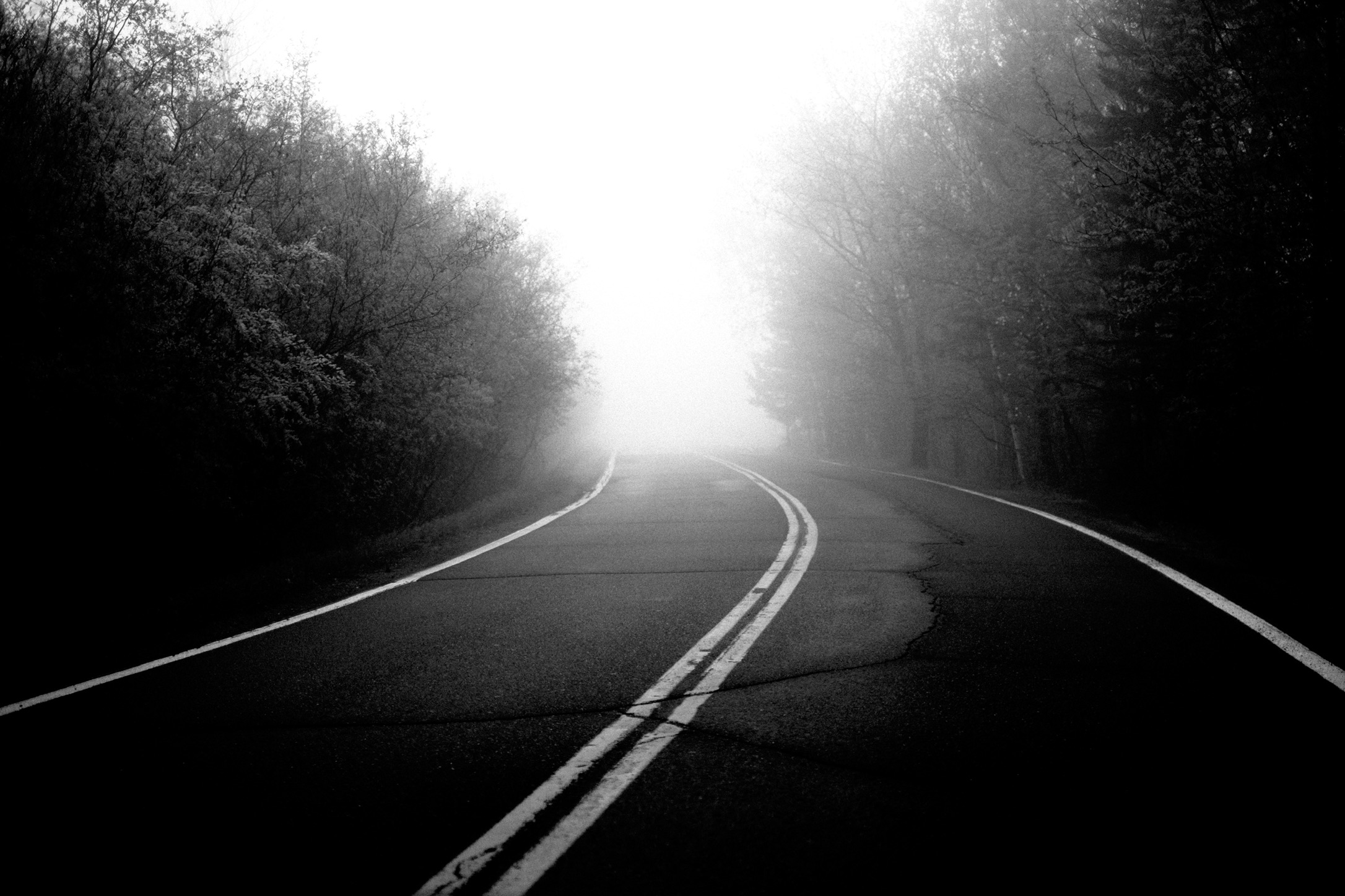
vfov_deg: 25.5
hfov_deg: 37.5
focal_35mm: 53
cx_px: 672
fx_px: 1980
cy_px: 448
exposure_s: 1/900
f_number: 1.4
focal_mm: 35
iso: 100
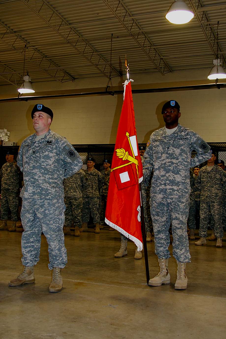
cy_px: 170
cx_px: 113
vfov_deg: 53.1
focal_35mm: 36
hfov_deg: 36.9
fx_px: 339
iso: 400
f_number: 4.5
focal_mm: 24
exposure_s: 1/45
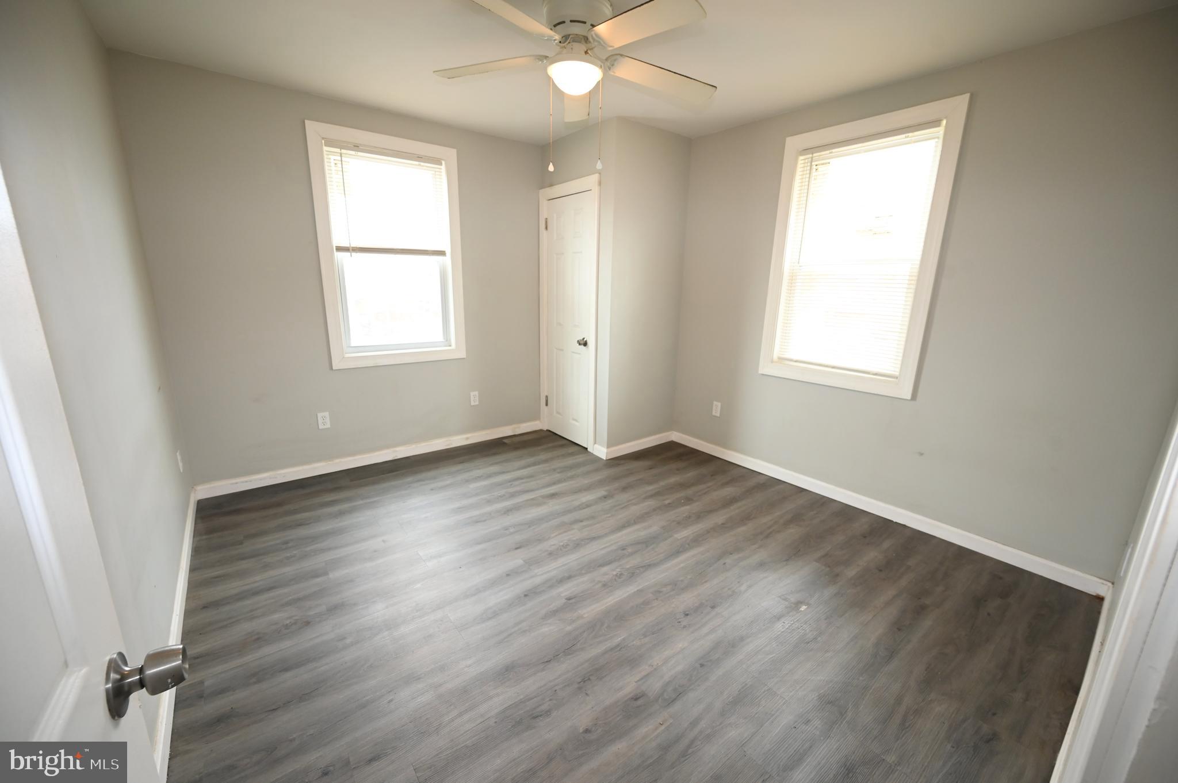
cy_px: 392
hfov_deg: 104.3
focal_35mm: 14
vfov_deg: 81.1
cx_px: 589
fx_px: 458
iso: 1000
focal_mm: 14
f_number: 5.6
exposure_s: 1/60
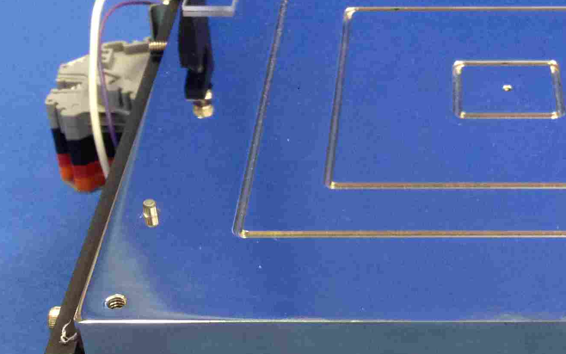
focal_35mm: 92
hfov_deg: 22.3
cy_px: 246
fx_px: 1419
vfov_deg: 14.2
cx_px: 452
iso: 125
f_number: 2.4
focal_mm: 4.28
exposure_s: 1/20
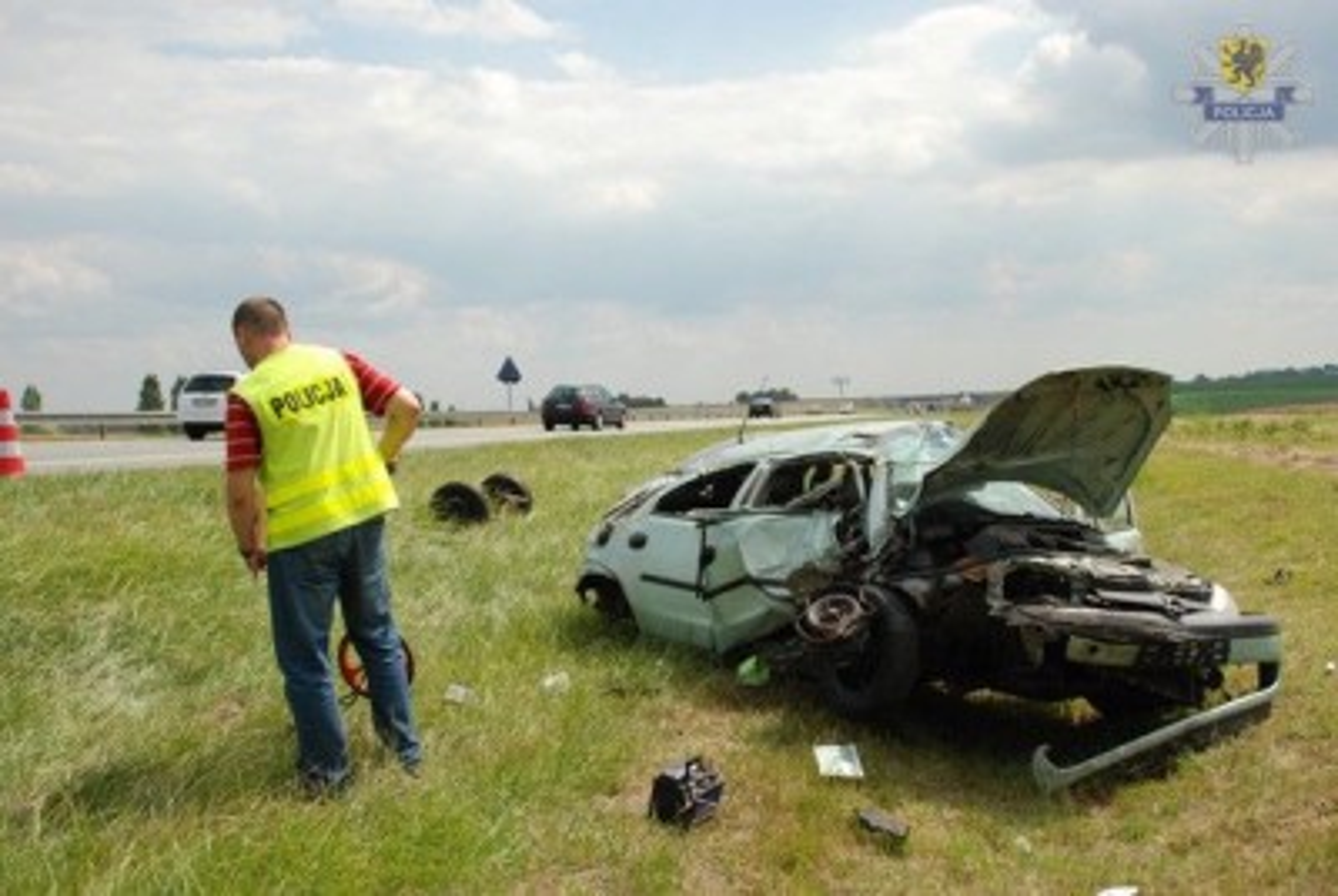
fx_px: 1340
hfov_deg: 53.1
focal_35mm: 36
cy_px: 448
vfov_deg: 37.0
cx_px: 669
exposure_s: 1/500
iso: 500
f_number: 11
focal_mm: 24
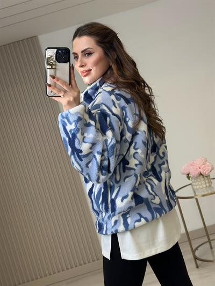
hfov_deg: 30.3
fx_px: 397
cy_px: 143
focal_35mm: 48
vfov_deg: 39.6
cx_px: 108
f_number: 1.78
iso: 80
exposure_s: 1/424
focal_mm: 6.86
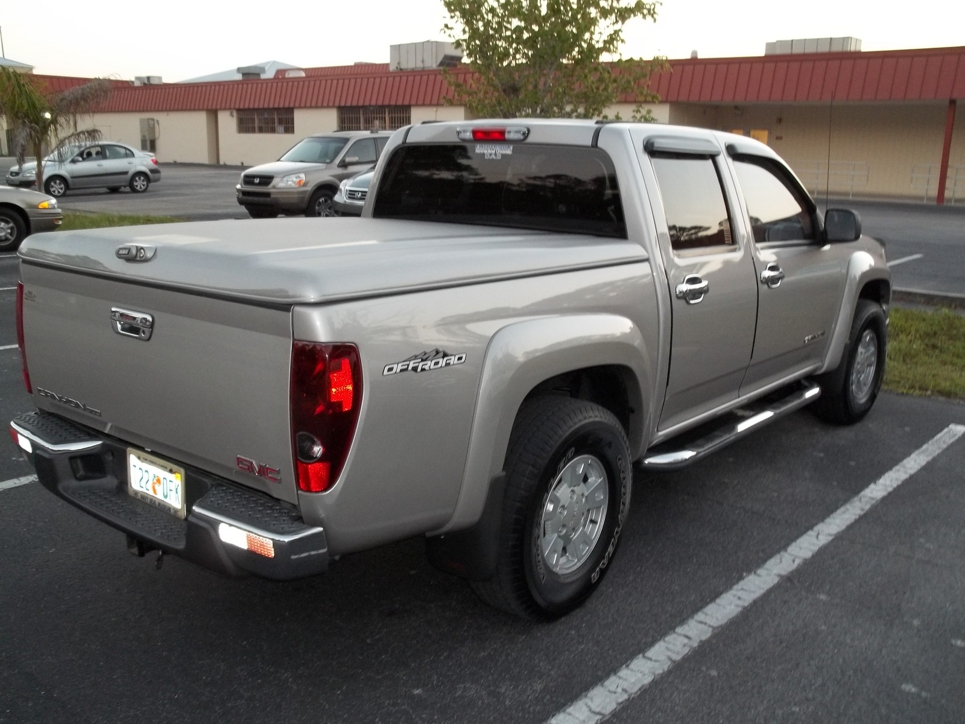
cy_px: 362
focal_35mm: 33
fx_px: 920
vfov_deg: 42.9
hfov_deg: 55.4
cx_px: 482
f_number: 3.3
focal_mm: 5.9
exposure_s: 1/30
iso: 160
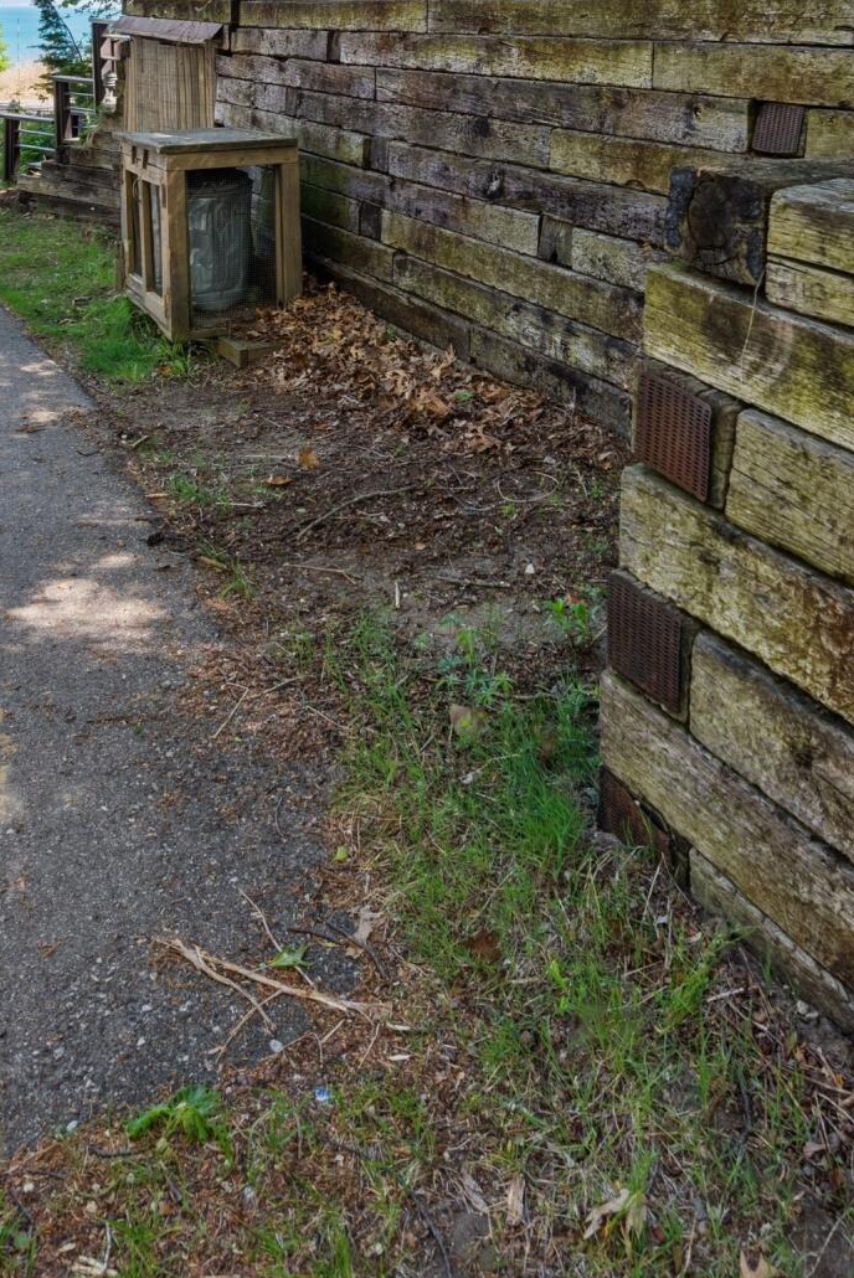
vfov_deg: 49.7
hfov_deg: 40.0
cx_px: 389
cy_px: 88
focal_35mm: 33
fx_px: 1173
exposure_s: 1/20
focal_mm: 17
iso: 200
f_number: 11
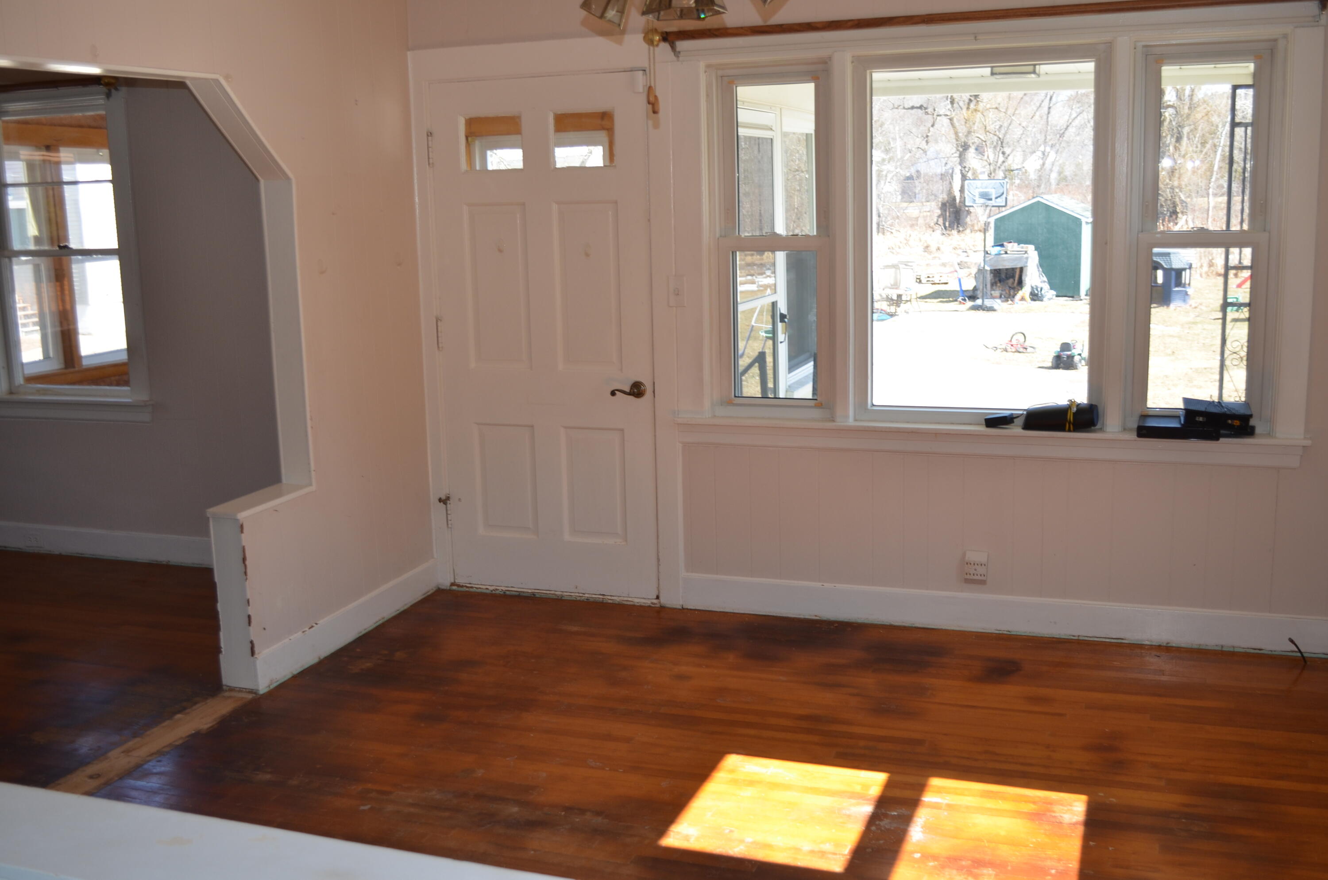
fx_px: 1325
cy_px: 440
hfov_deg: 53.2
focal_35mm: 36
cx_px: 664
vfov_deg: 36.7
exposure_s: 1/125
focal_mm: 24
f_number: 4
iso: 220
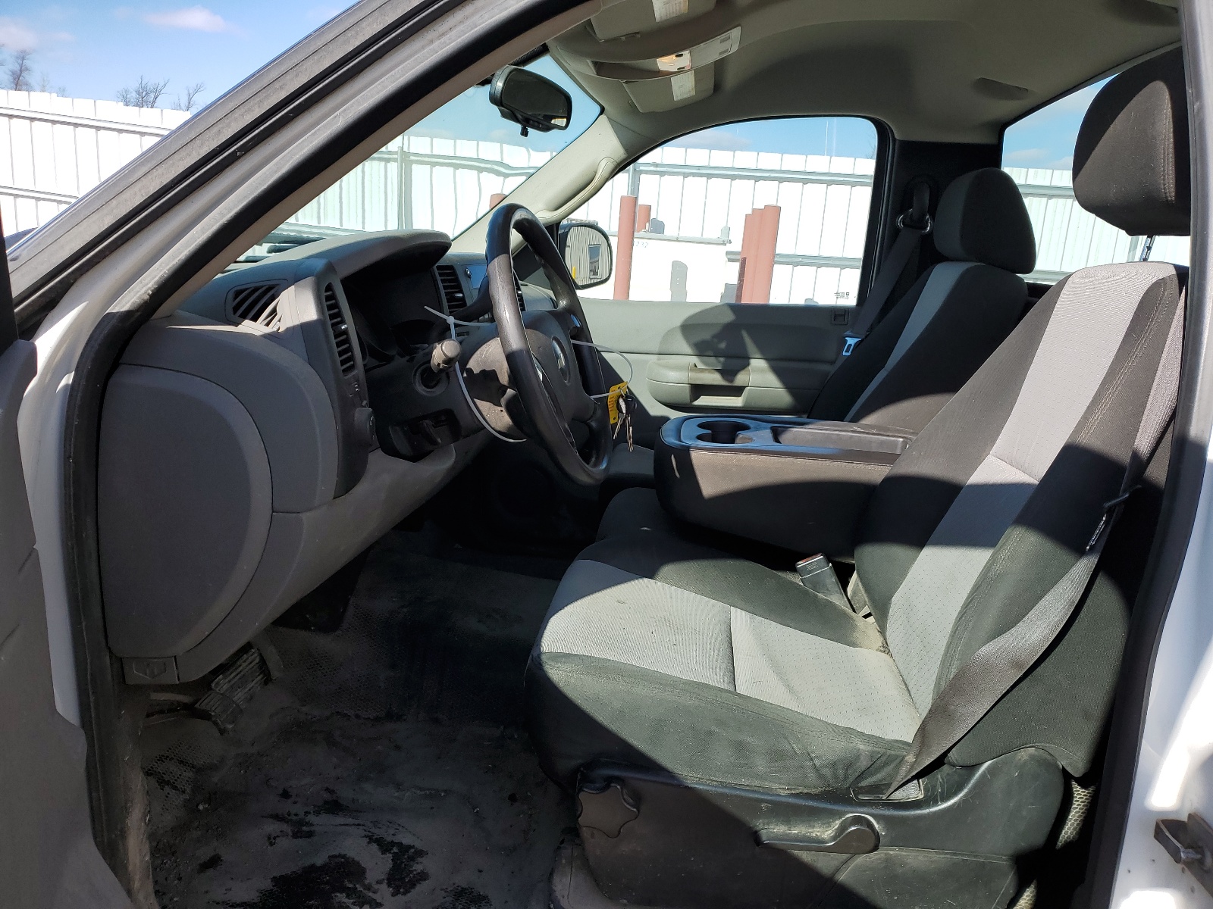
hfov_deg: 67.3
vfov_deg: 53.1
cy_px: 454
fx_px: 911
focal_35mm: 26
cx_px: 606
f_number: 1.5
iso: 50
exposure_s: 1/2000
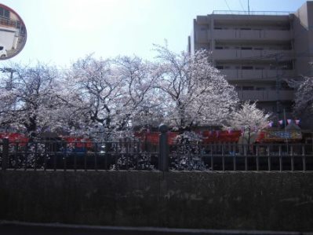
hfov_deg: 58.4
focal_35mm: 31
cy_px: 118
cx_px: 156
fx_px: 280
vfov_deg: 45.4
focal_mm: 5.5
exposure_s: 1/160
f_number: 8.2
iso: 100
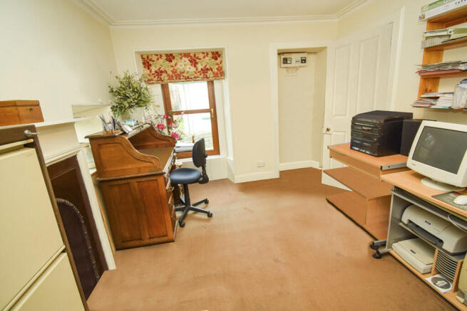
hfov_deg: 100.4
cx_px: 234
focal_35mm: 15
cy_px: 156
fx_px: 195
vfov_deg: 77.4
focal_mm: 10
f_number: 4.5
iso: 1000
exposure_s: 1/60
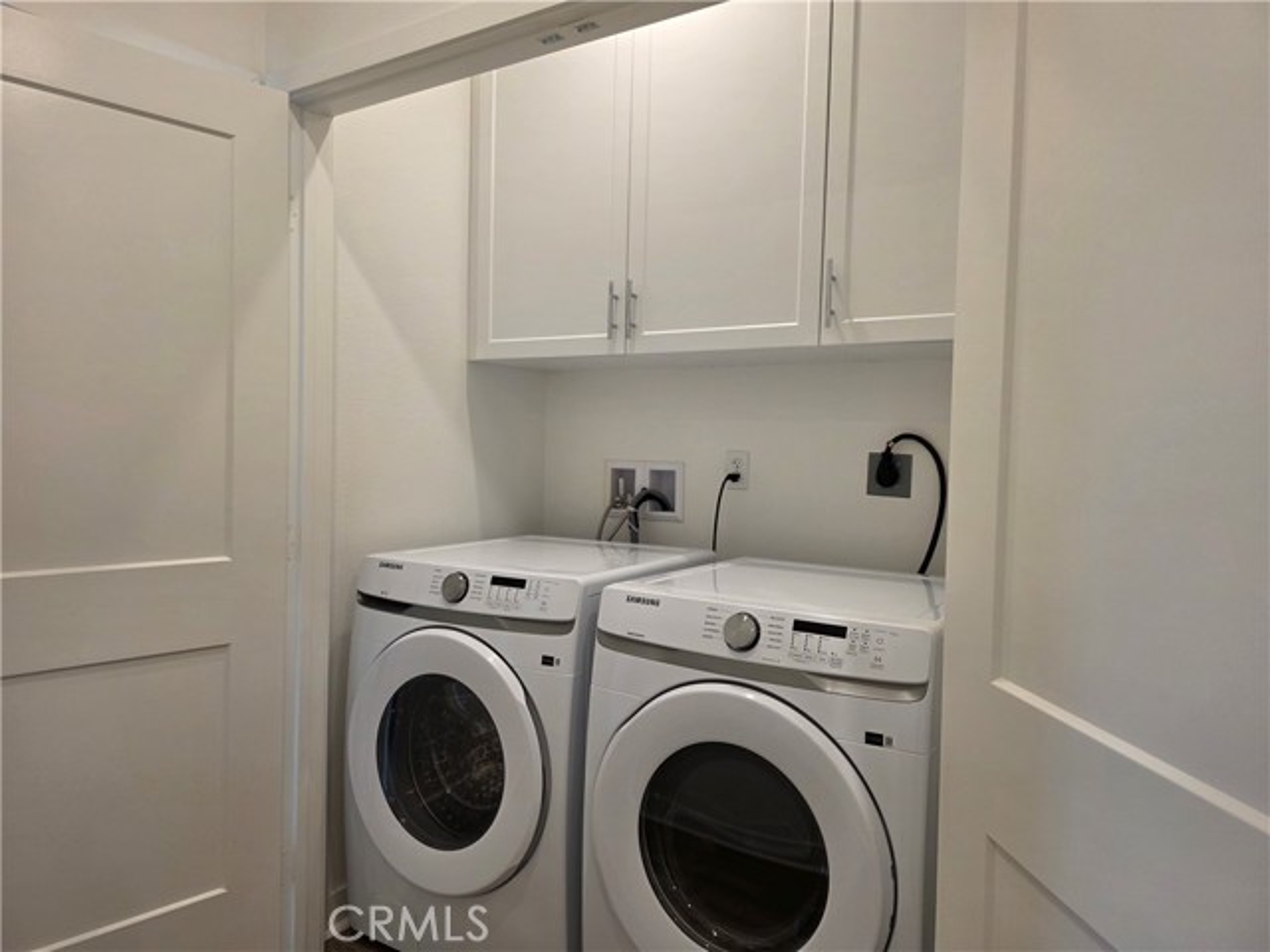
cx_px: 635
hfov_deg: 73.9
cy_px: 476
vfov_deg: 58.9
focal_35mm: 23
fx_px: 844
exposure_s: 1/120
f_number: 1.7
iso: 125
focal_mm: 6.3
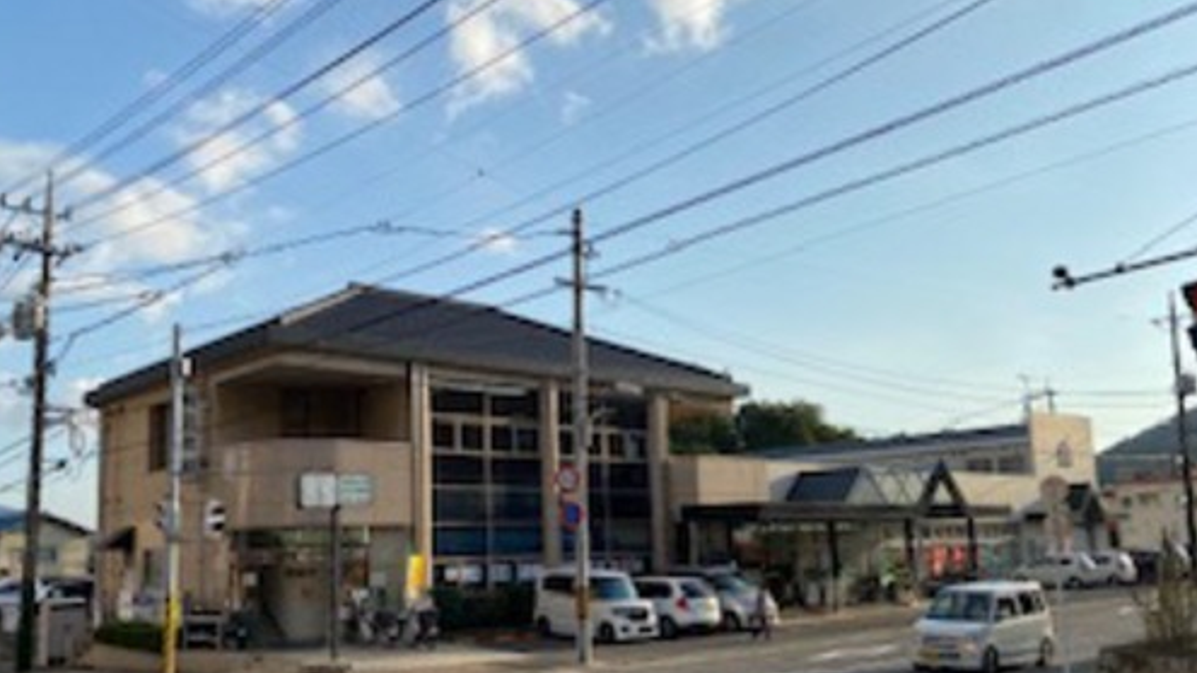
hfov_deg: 60.9
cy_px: 429
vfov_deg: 36.4
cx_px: 533
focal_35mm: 32
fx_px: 1016
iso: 32
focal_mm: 4.25
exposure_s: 1/2890
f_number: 1.8
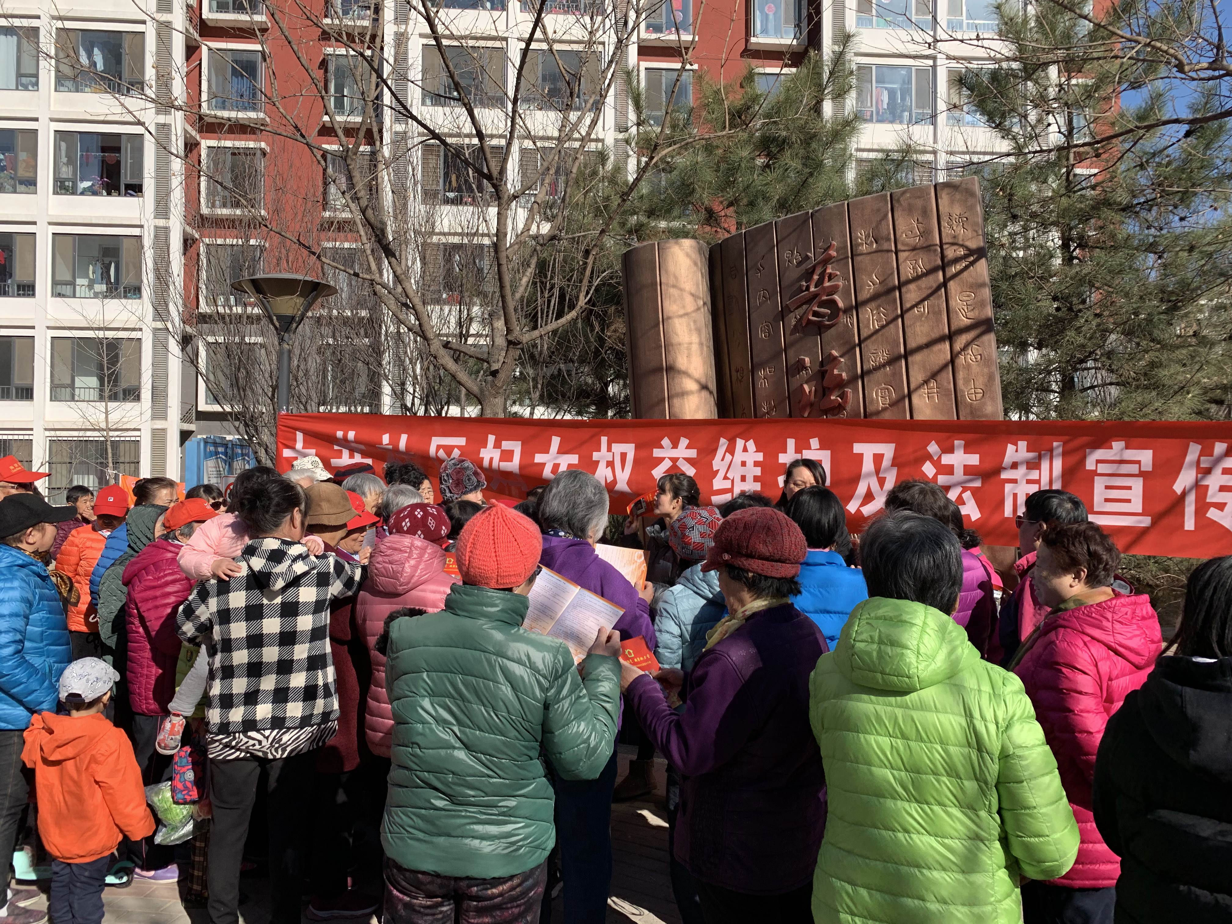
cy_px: 462
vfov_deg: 53.1
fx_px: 925
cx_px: 616
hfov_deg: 67.3
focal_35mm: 26
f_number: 1.8
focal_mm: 4.25
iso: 25
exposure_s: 1/1536
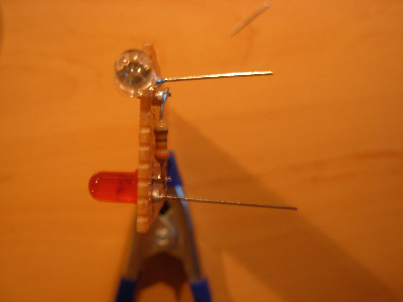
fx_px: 442
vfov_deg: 37.7
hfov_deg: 49.0
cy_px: 151
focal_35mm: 38
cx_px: 202
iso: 81
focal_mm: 6.3
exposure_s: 1/4
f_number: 2.9
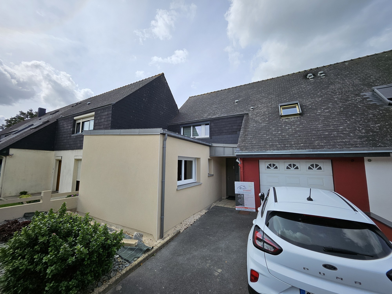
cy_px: 147
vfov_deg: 89.9
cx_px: 196
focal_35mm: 13
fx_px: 147
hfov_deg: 106.2
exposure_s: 1/1414
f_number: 2.2
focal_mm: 1.74
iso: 32
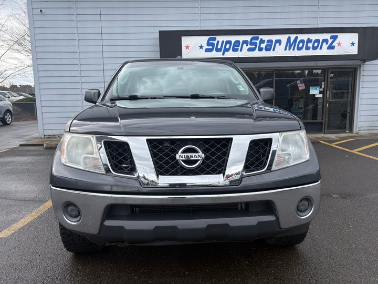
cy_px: 142
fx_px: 284
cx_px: 189
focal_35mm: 26
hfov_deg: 67.3
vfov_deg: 53.1
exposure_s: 1/1001
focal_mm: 5.96
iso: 50
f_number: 1.6
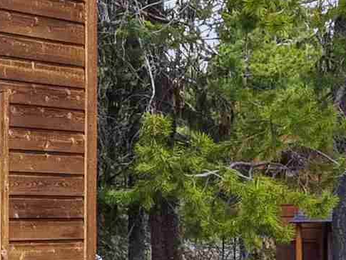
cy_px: 318
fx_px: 1520
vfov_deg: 9.6
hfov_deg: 11.9
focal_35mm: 152
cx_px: -283
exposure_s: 1/240
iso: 360
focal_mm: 8.67
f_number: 1.8
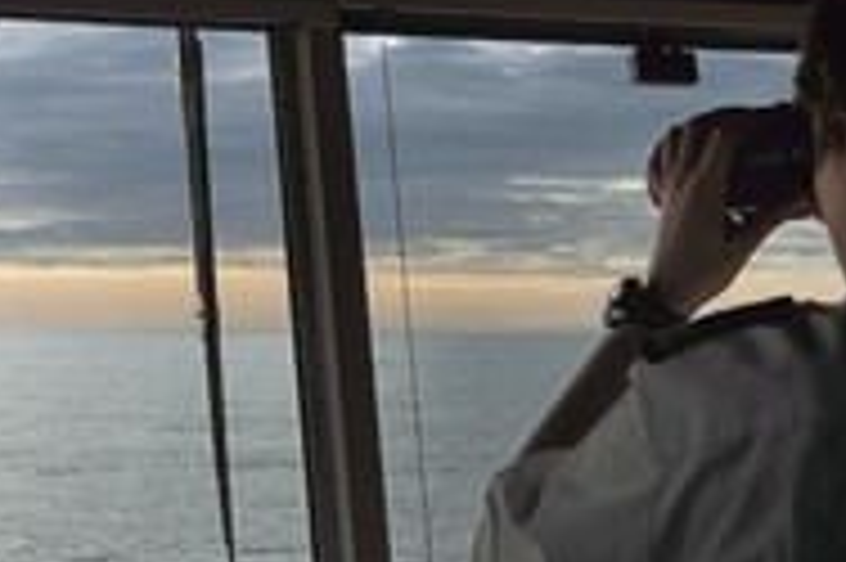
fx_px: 1996
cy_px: 418
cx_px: 333
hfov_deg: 23.9
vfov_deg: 16.0
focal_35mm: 85
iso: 200
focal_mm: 38
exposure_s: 1/320
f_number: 11
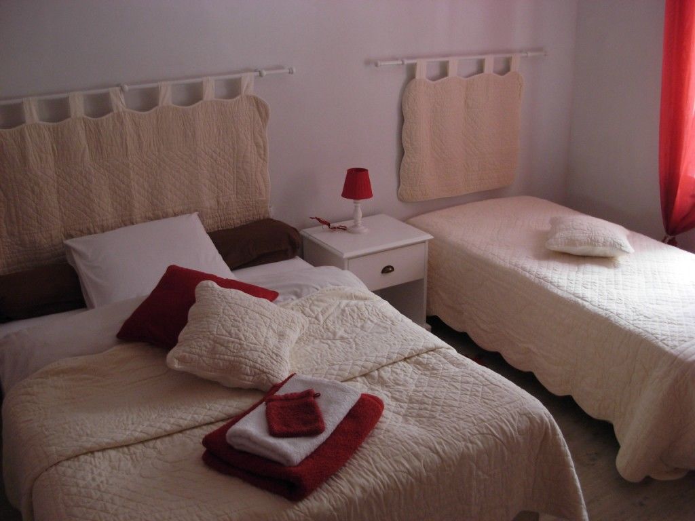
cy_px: 260
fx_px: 763
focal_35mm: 38
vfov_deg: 37.7
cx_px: 348
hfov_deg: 49.0
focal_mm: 6.3
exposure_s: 1/32
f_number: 2.9
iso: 194
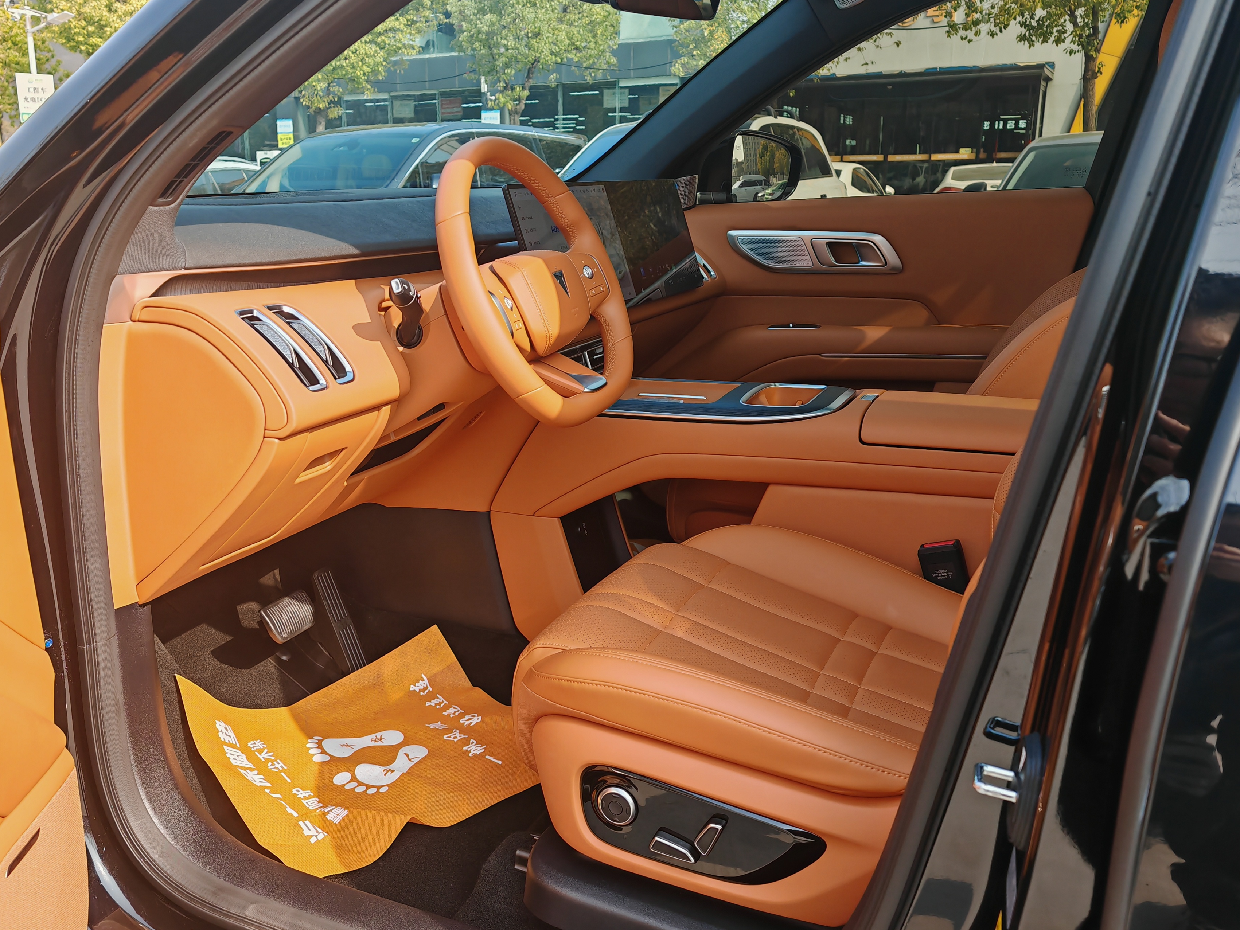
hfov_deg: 56.6
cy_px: 443
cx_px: 529
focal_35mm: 32
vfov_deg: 44.2
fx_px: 1146
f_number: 1.6
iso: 50
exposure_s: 1/700
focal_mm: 7.62
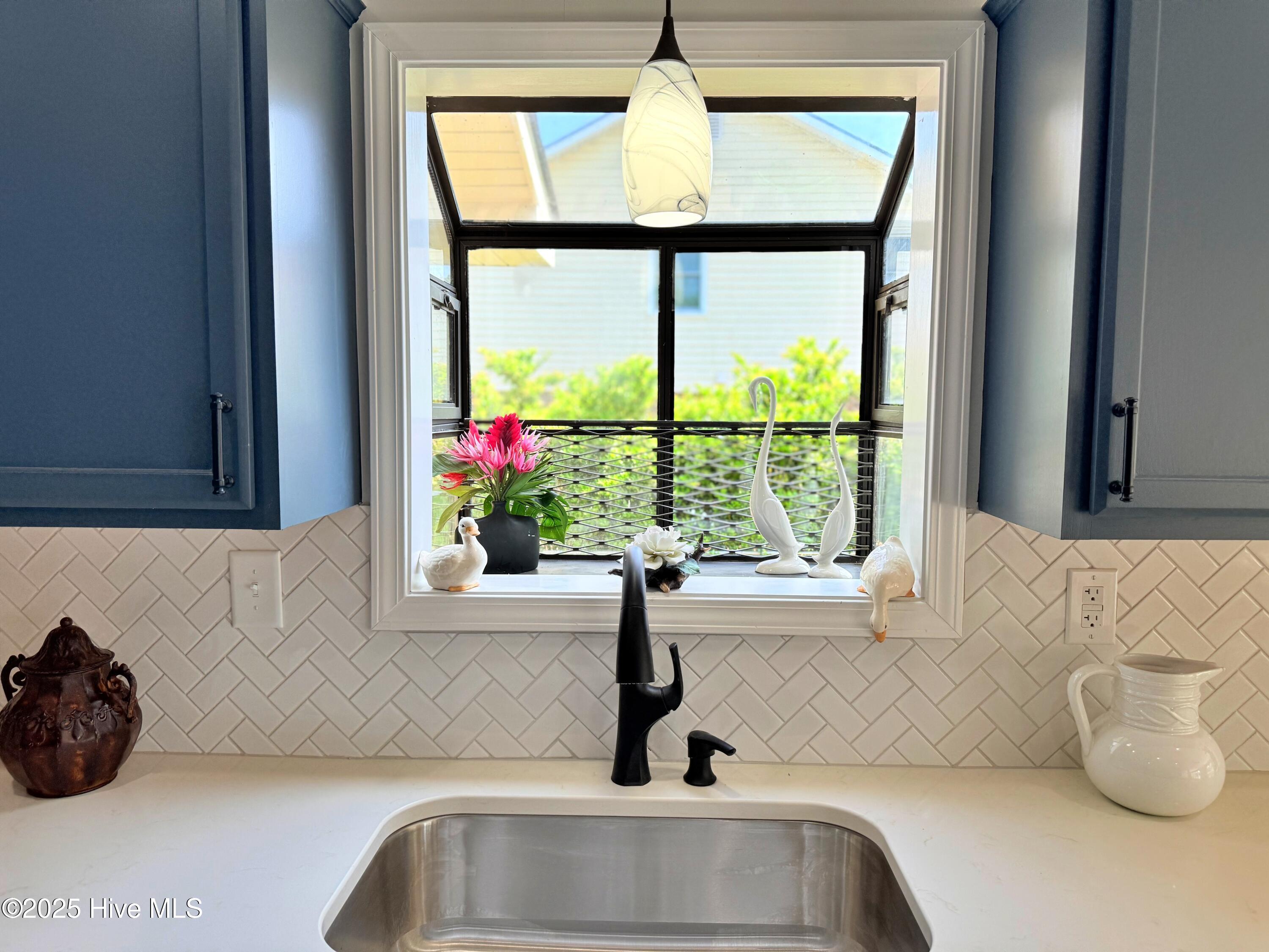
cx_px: 634
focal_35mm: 24
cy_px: 476
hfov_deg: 71.6
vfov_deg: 56.8
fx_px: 880
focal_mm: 6.76
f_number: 1.78
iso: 100
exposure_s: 1/632
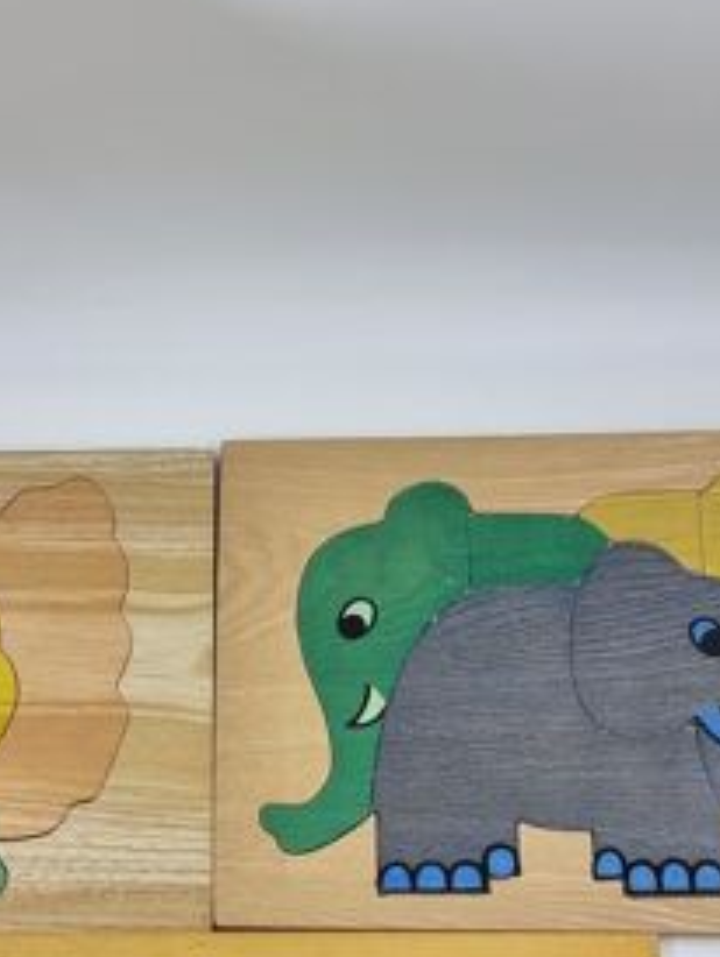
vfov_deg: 33.8
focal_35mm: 56
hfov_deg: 26.0
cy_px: 678
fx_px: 1551
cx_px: 245
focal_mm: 6.7
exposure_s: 1/100
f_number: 1.8
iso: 50
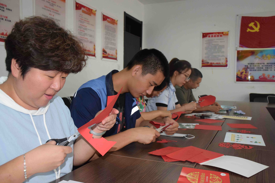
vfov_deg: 38.4
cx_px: 138
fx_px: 264
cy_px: 92
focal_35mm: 34
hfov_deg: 55.1
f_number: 5
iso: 2000
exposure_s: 1/200
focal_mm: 23
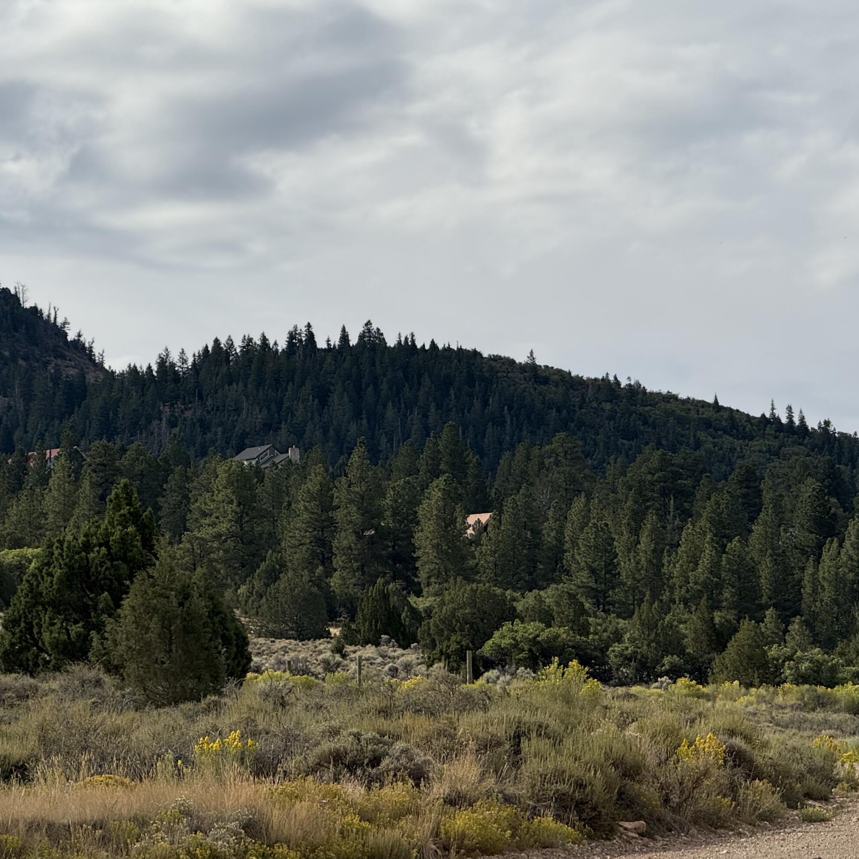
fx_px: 4520
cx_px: 307
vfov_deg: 10.9
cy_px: 392
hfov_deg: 10.8
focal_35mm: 161
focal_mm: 15.66
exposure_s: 1/3195
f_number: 2.8
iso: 50
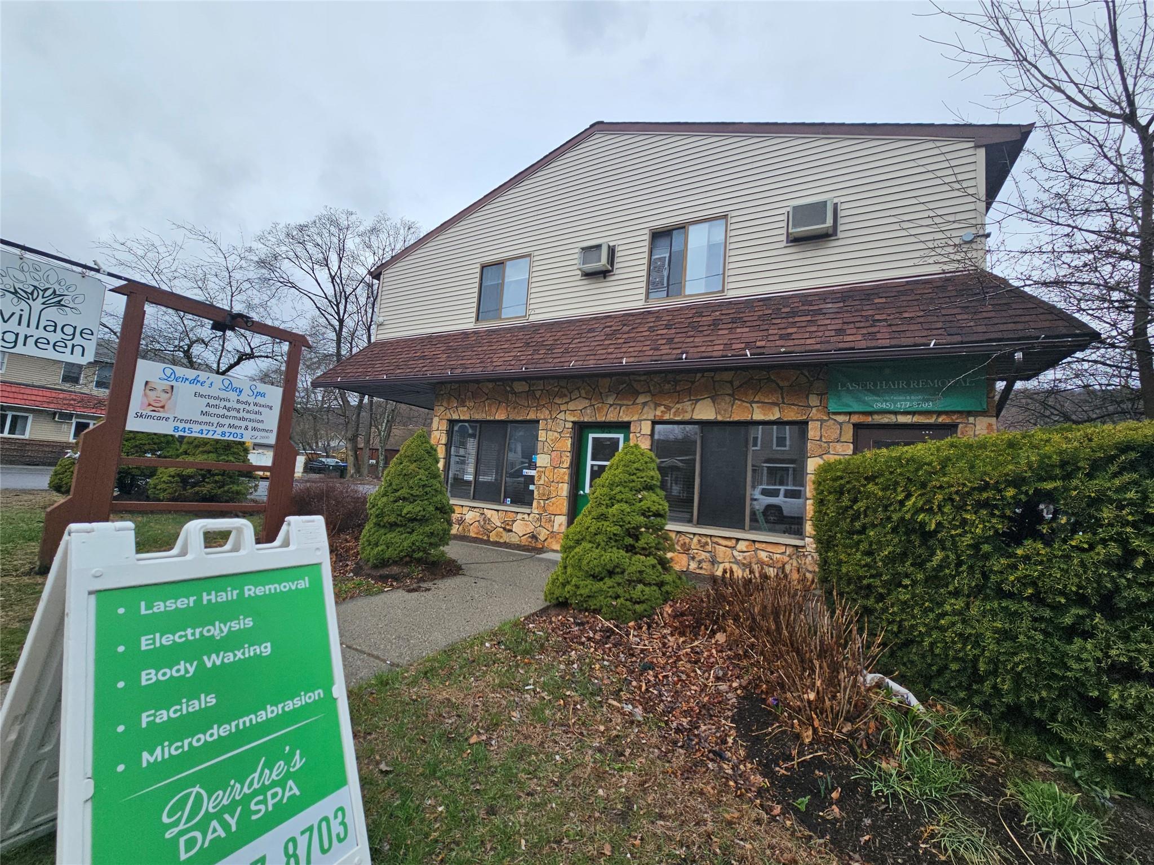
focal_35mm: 13
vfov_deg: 89.9
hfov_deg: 106.2
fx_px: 433
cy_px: 432
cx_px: 577
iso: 50
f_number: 2.2
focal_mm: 2.2
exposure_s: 1/2308
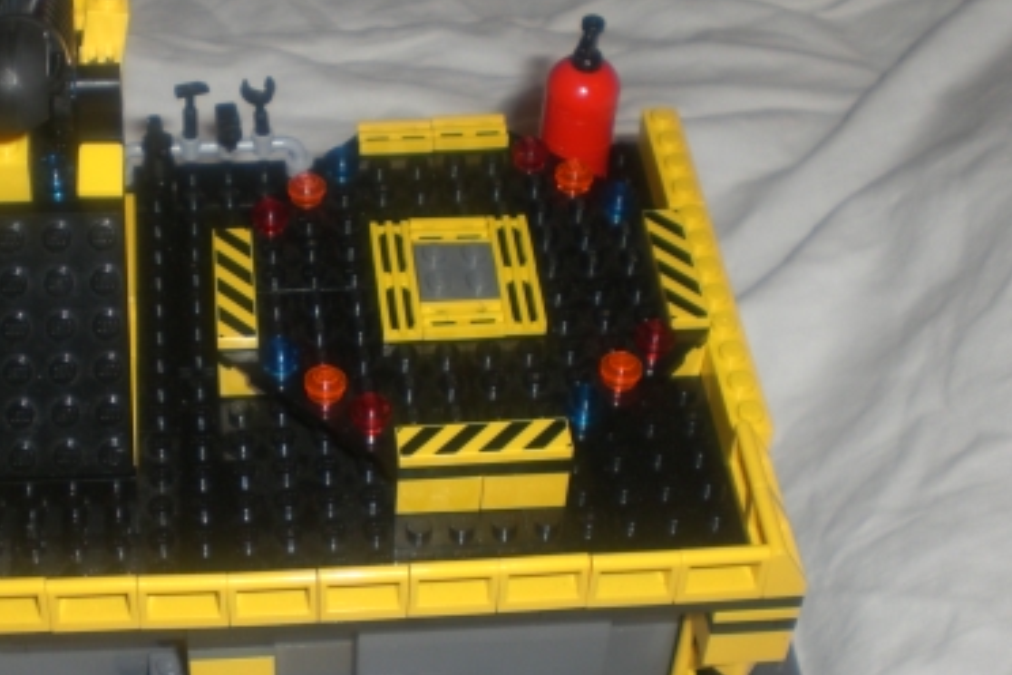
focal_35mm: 68
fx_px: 1911
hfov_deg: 29.2
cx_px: 245
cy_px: 386
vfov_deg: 20.0
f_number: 3.1
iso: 50
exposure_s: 1/60
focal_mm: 6.3
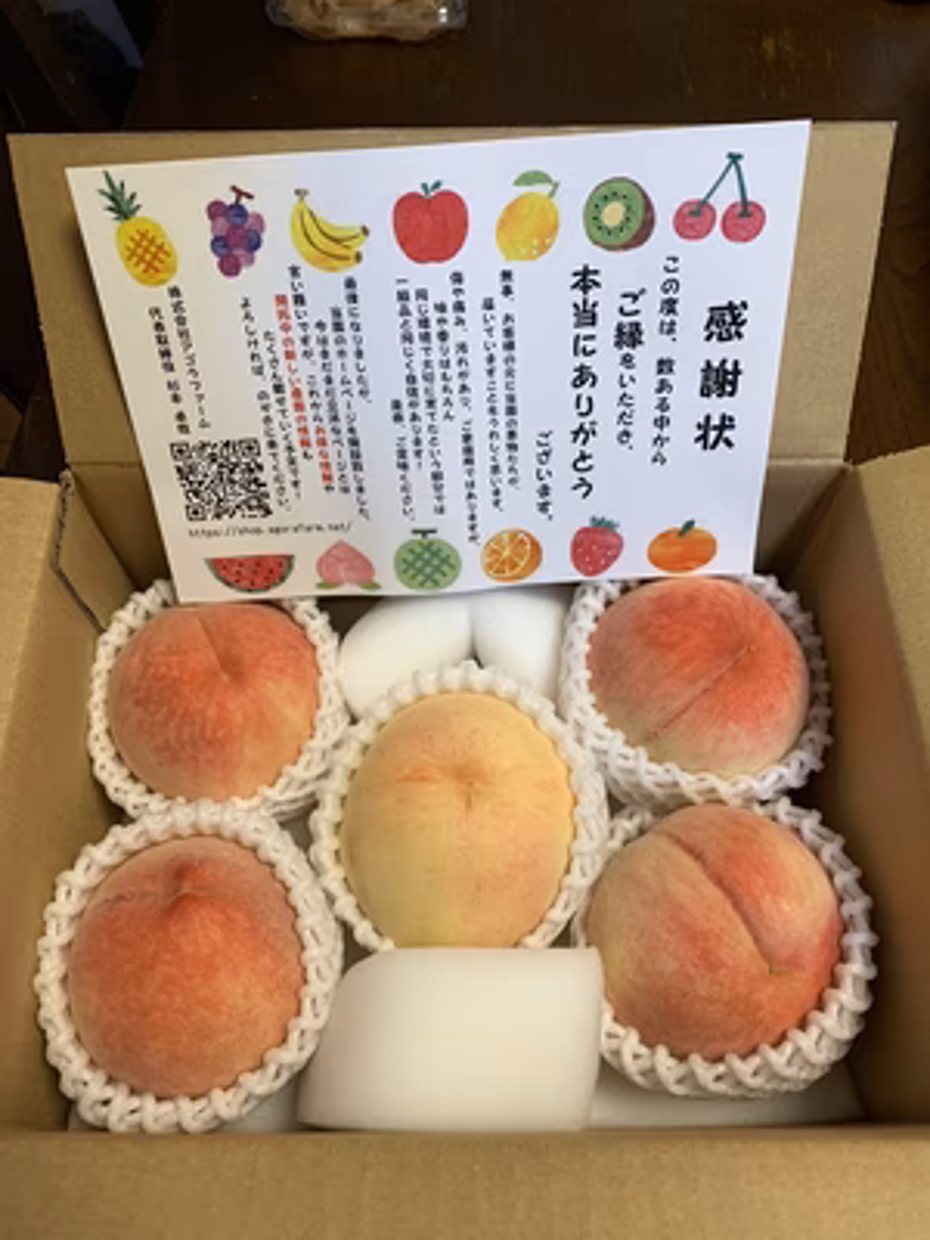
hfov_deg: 53.1
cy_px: 620
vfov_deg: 67.3
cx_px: 465
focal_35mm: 26
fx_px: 931
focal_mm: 4.25
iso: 80
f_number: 1.8
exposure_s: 1/120
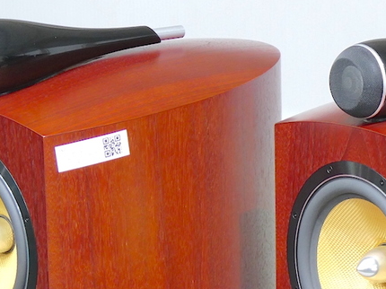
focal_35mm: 201
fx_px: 2240
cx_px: 298
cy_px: 308
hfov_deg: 9.8
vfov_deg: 7.3
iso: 200
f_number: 4.9
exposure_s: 1/3.2
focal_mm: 16.1
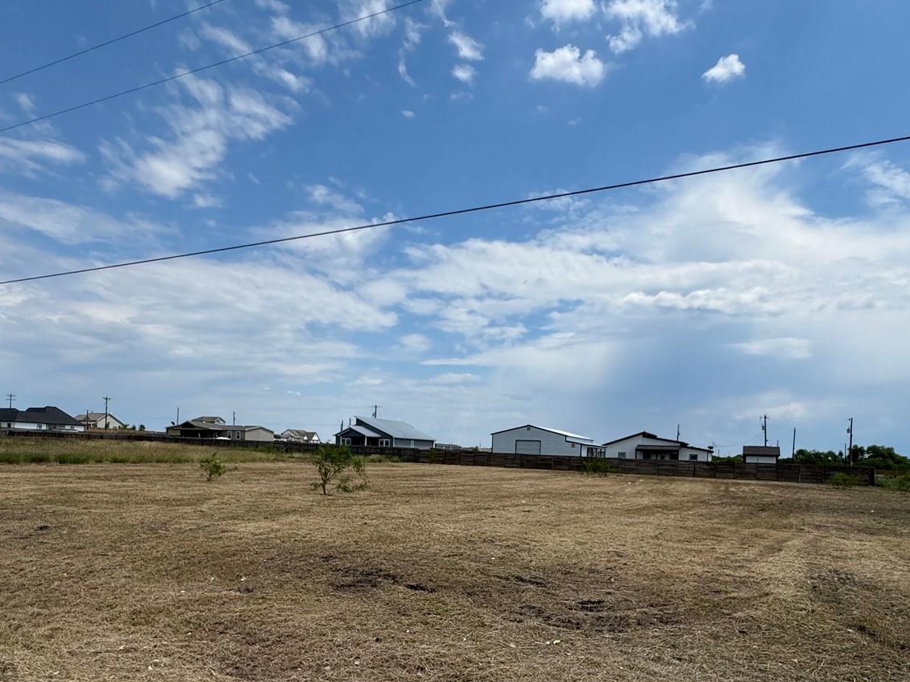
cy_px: 464
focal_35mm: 25
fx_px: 657
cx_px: 448
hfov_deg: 69.4
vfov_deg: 53.6
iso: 40
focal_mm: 2.22
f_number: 2.2
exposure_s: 1/3717
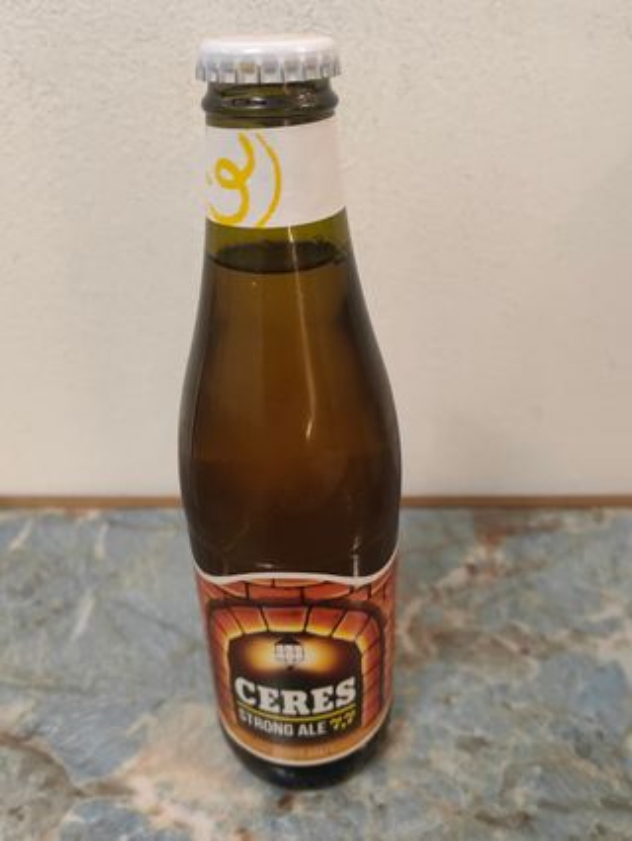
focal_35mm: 27
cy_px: 420
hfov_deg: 51.4
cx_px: 316
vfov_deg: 65.3
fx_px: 657
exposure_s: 1/100
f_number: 1.8
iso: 320
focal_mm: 5.54
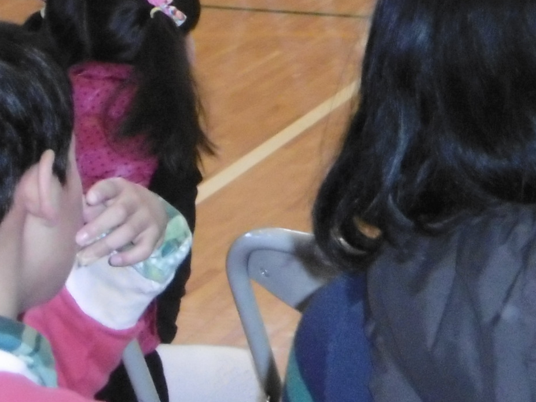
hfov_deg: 14.0
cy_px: -214
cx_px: 734
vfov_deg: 10.6
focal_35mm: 134
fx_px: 2074
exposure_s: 1/60
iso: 500
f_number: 3.7
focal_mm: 6.8
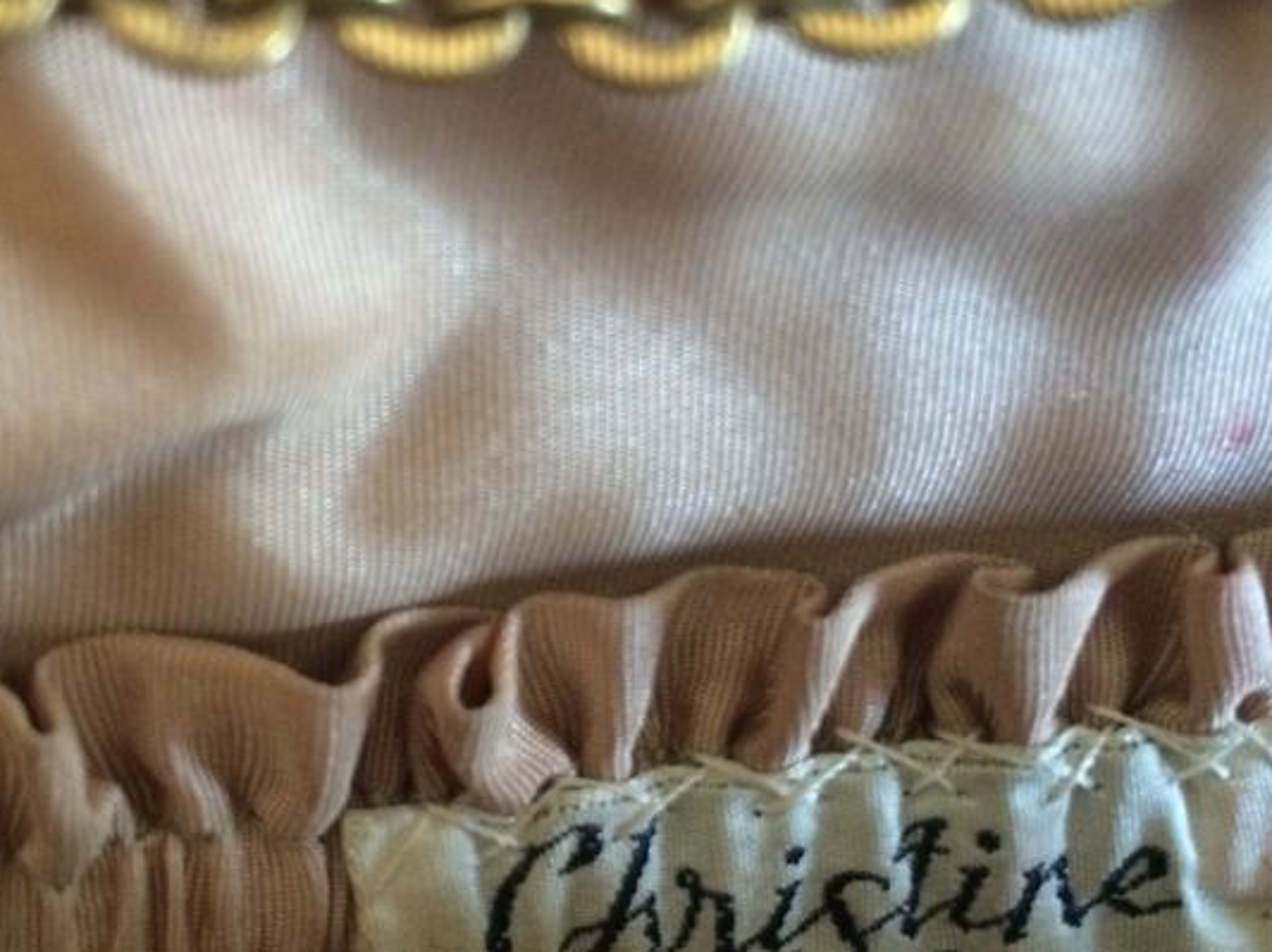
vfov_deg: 29.6
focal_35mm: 49
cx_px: 523
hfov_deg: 38.8
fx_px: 1799
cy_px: 378
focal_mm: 4.15
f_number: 2.2
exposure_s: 1/30
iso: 250
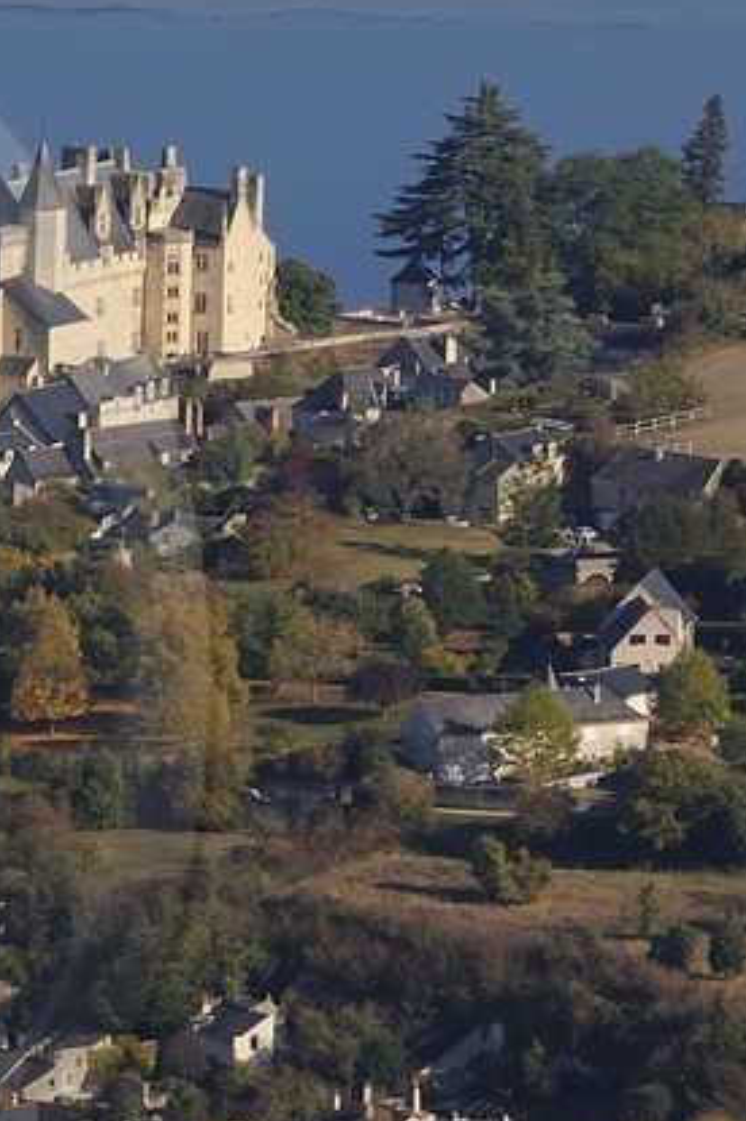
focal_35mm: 771
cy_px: 678
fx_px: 24003
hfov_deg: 1.8
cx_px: -627
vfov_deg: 2.7
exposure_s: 1/800
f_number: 9
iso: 400
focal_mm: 200
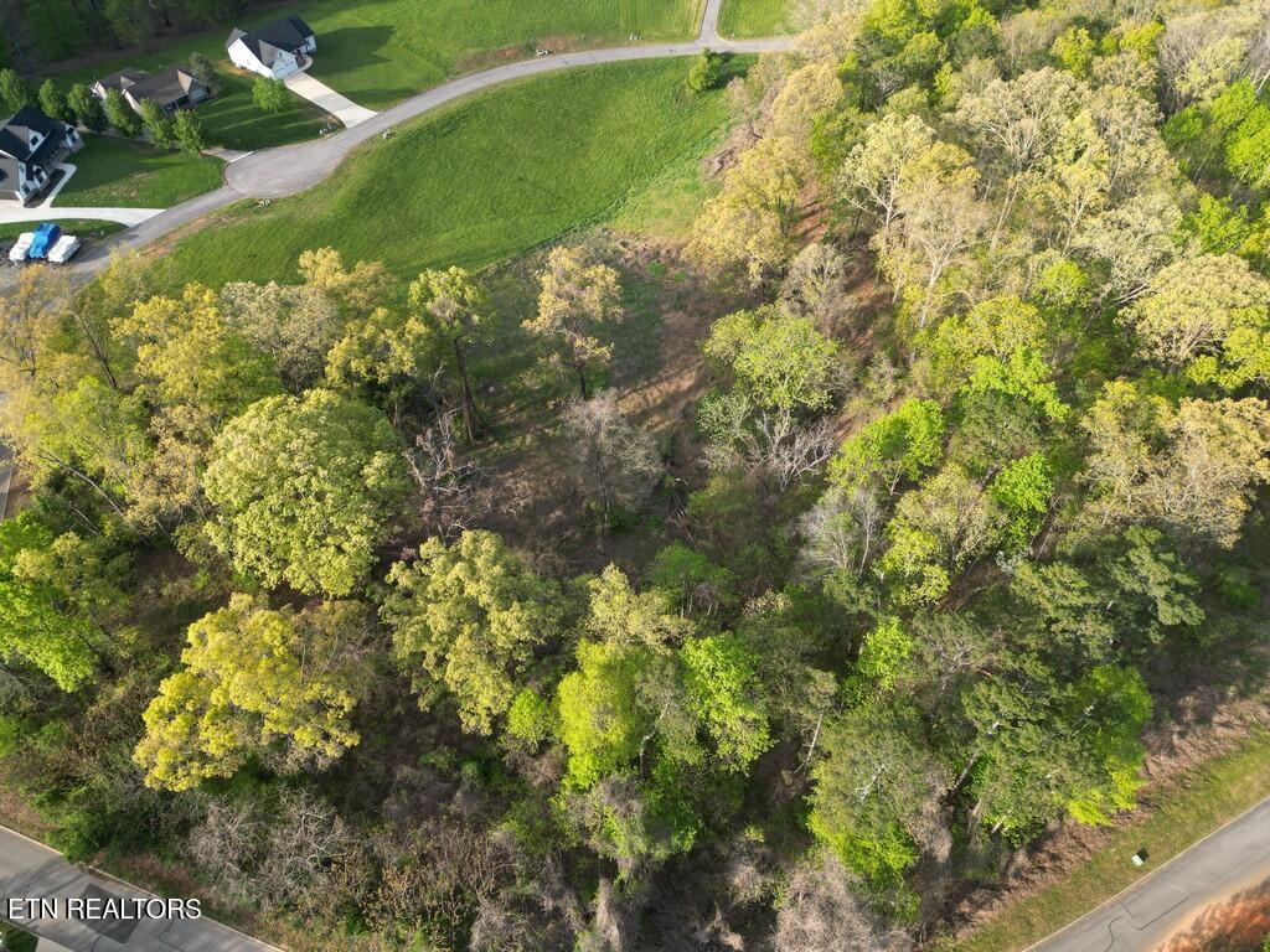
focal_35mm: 24
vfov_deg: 56.8
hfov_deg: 71.6
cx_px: 635
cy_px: 476
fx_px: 881
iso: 110
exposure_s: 1/1000
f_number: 1.7
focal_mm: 6.72
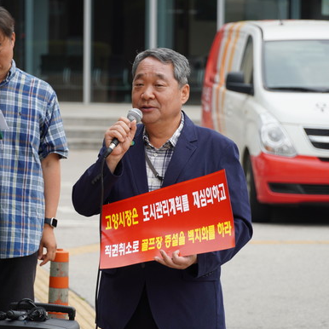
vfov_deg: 6.5
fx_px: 2878
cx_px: 169
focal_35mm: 268
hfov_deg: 6.5
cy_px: 162
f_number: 5.6
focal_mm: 135
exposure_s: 1/250
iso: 160
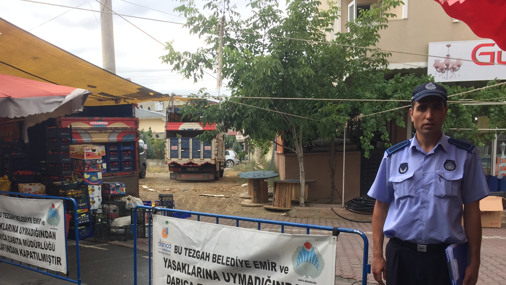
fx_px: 537
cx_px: 195
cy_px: 232
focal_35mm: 40
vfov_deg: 29.0
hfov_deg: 50.1
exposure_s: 1/269
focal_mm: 4.15
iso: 32
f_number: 2.2
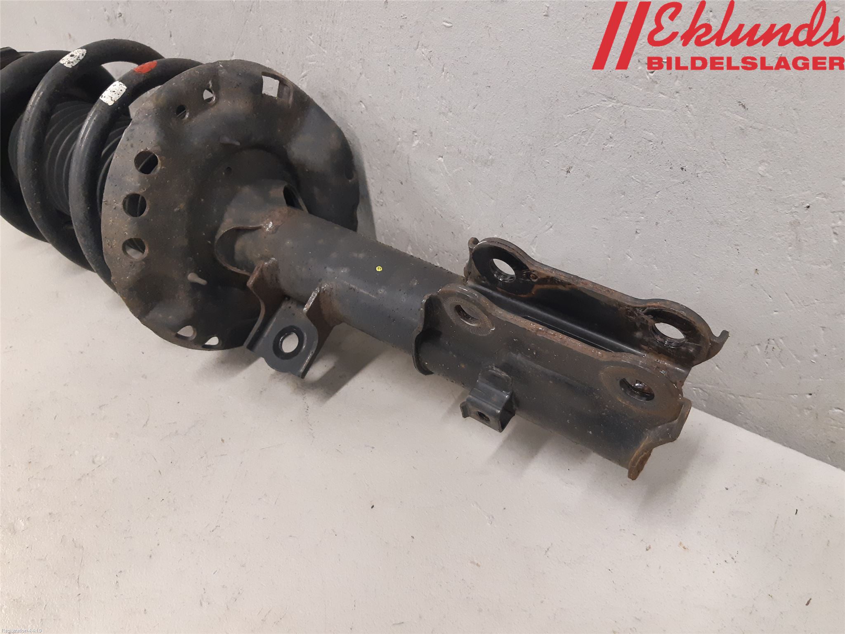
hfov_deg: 67.3
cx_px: 422
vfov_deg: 53.1
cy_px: 317
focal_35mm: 26
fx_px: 635
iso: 250
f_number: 1.7
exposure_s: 1/50
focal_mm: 3.93
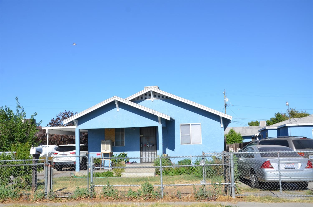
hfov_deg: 49.7
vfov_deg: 34.0
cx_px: 156
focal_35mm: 39
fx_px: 338
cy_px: 104
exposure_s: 1/320
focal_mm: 26
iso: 100
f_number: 9
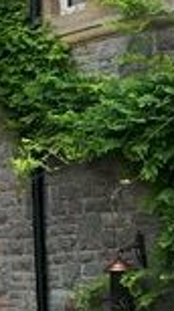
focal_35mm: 139
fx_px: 1146
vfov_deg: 15.4
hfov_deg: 8.5
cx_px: -79
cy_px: 82
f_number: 1.8
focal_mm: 3.99
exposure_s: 1/353
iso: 20
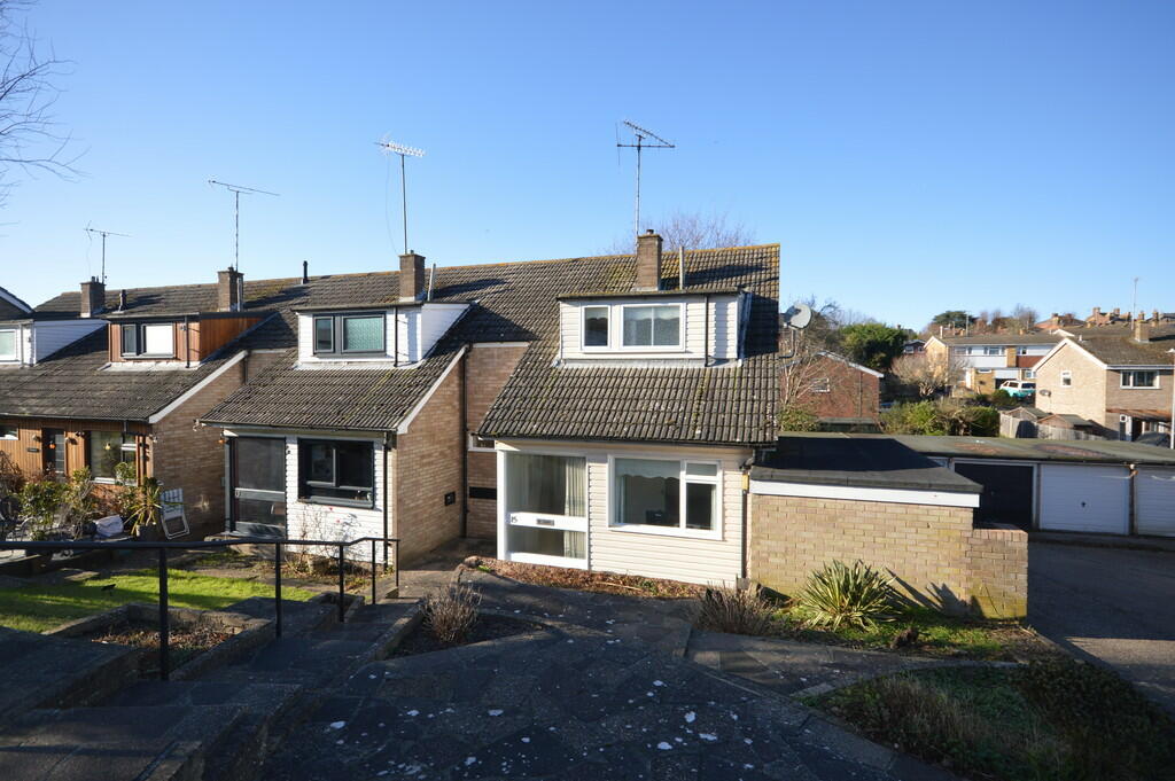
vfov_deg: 69.6
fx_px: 563
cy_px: 390
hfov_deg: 92.5
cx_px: 588
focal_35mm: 17
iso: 100
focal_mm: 11.5
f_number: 6.3
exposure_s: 1/160
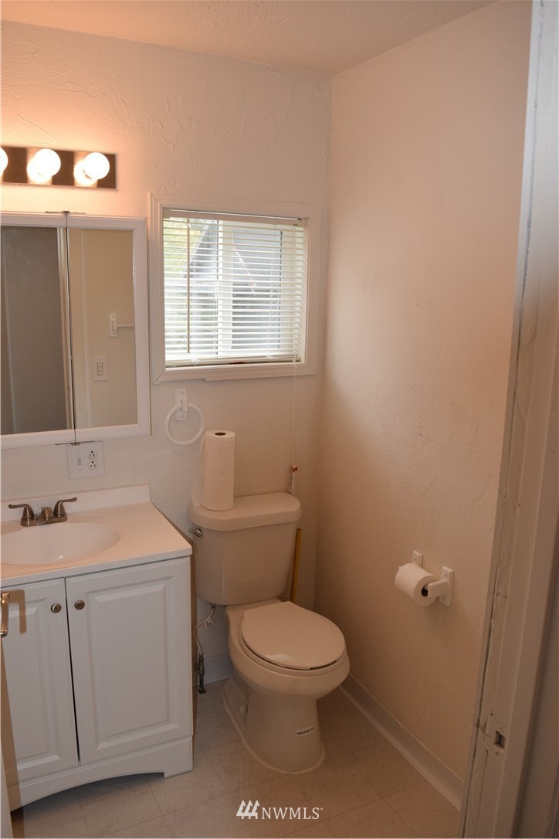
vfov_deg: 67.4
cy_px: 420
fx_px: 629
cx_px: 280
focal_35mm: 27
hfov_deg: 47.9
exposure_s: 1/125
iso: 500
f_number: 5.6
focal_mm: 18
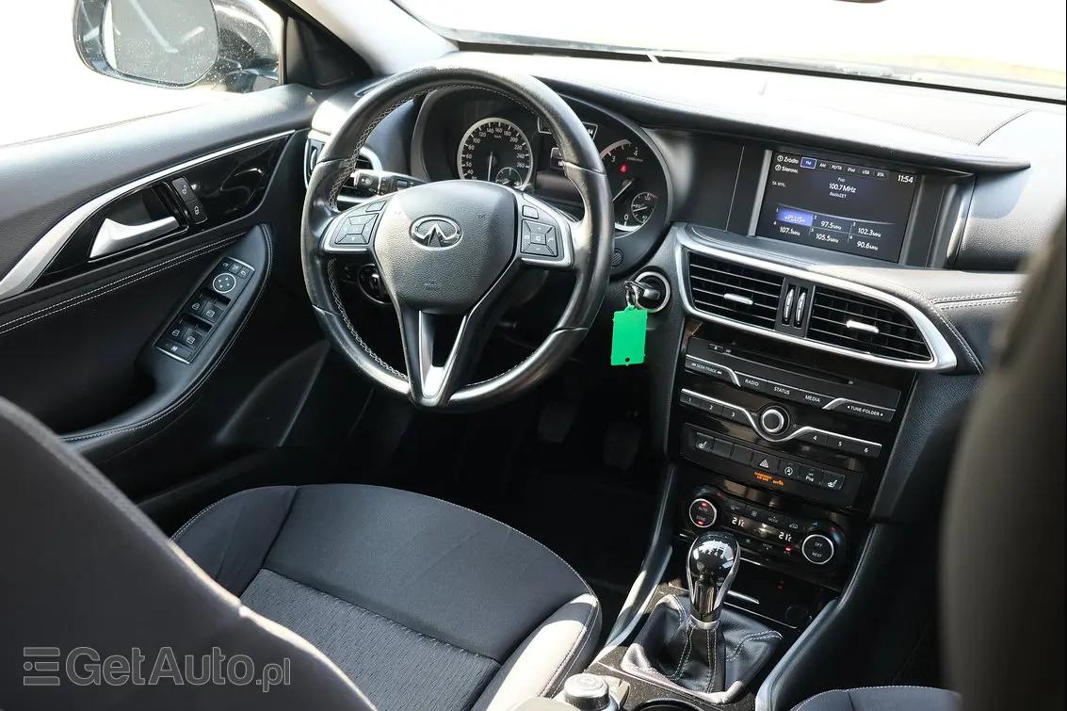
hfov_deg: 54.4
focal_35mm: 35
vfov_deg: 37.8
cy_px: 356
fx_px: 1037
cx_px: 534
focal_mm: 23.3
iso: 320
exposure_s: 1/50
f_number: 3.2
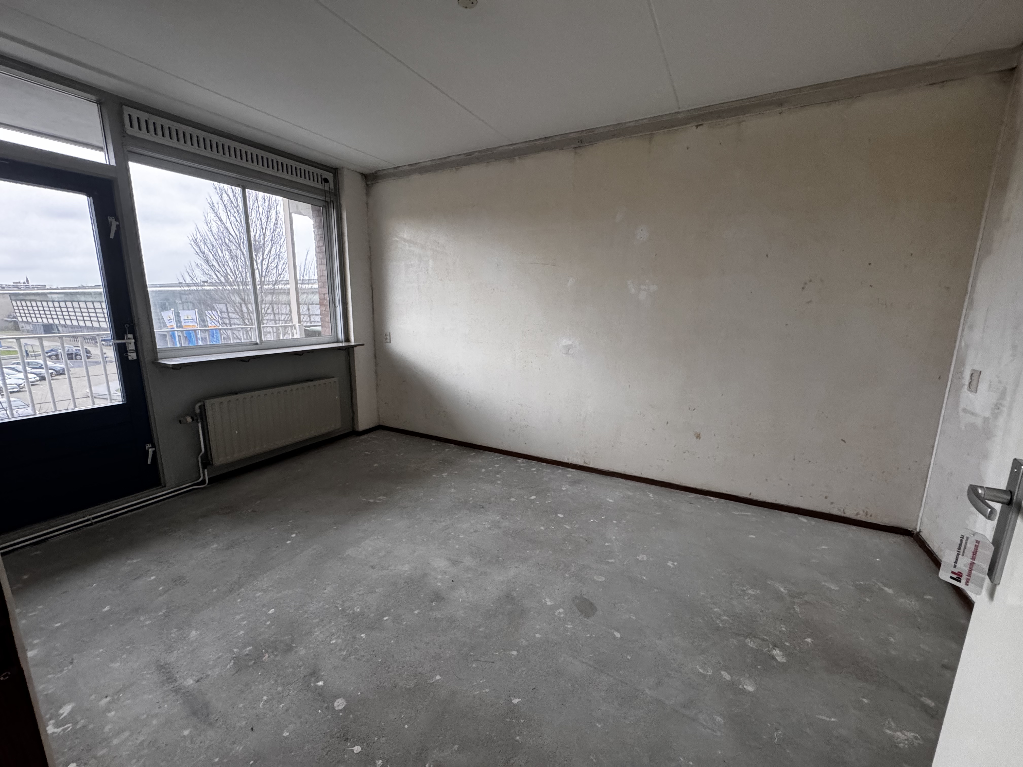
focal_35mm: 14
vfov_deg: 85.7
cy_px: 384
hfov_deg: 102.1
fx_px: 414
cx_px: 512
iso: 320
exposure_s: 1/83
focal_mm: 2.22
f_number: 2.2
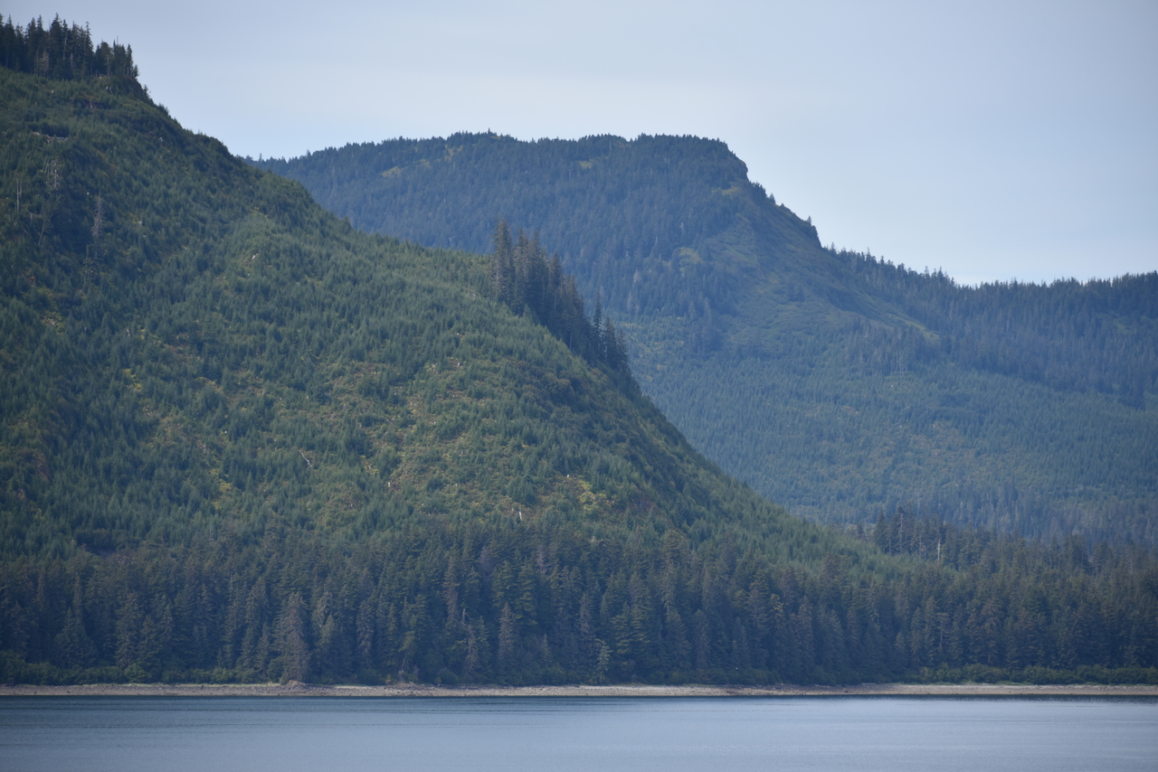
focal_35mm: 200
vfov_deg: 6.9
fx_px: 6434
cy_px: 386
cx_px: 579
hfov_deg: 10.3
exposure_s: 1/400
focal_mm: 200
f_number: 6.3
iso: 100
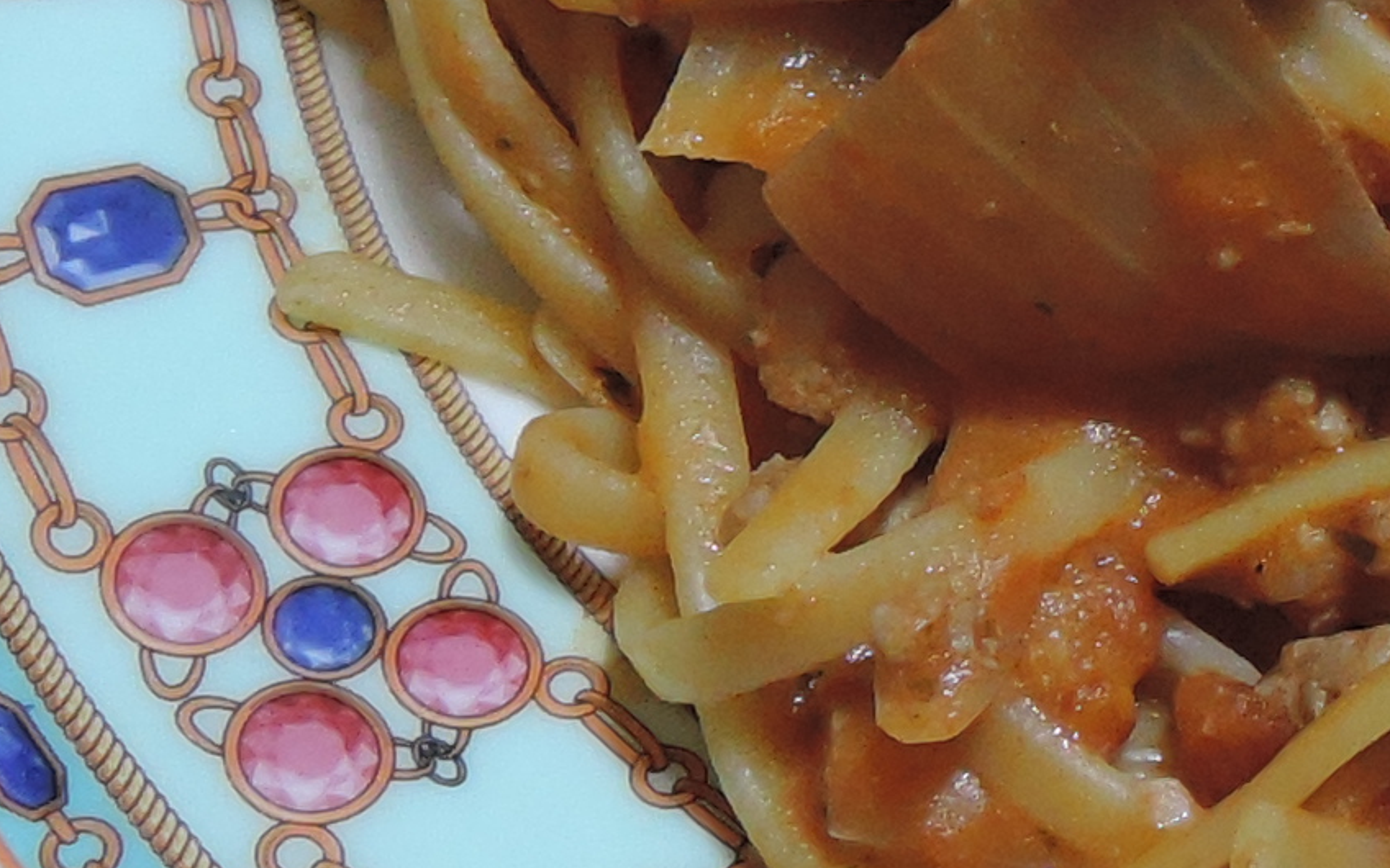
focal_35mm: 120
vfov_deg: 10.7
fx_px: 4546
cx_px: 2416
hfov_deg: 15.3
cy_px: -197
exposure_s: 1/30
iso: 360
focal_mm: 5.1
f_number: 2.8
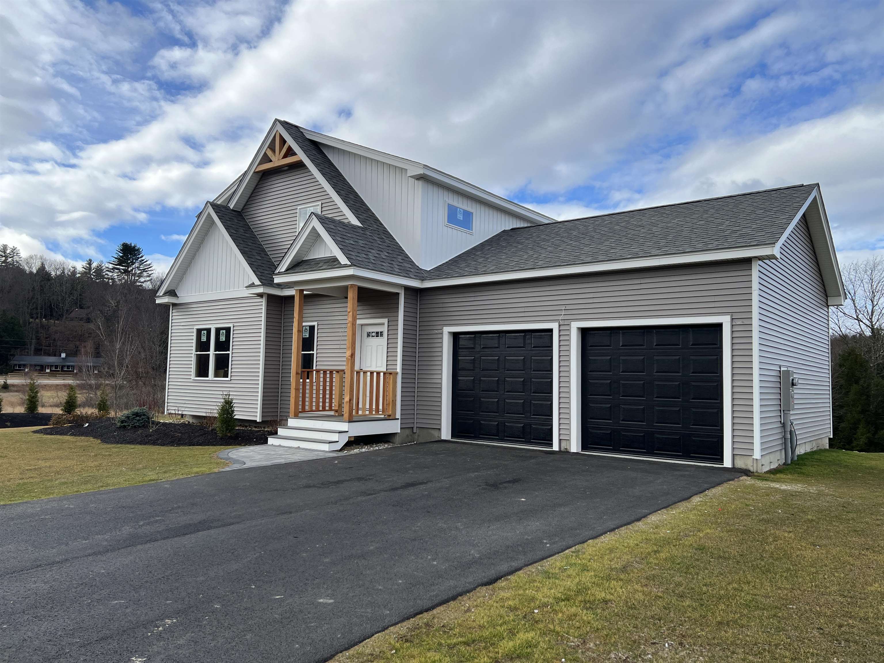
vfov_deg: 53.1
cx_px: 442
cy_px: 332
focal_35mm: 26
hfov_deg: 67.3
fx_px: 664
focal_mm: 5.7
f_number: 1.5
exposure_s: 1/2353
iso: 50
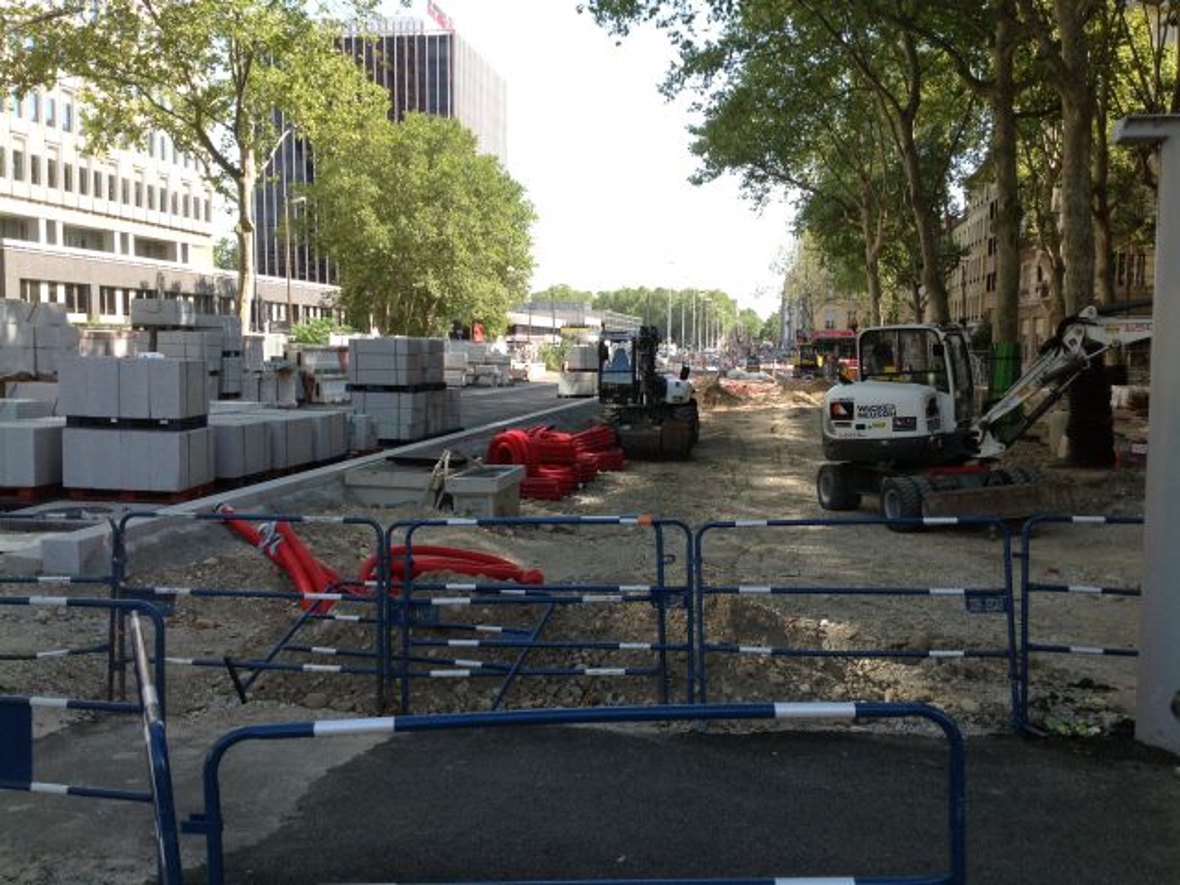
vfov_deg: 40.7
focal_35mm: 35
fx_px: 1193
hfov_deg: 52.6
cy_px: 442
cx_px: 590
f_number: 2.4
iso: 50
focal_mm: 4.28
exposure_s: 1/487
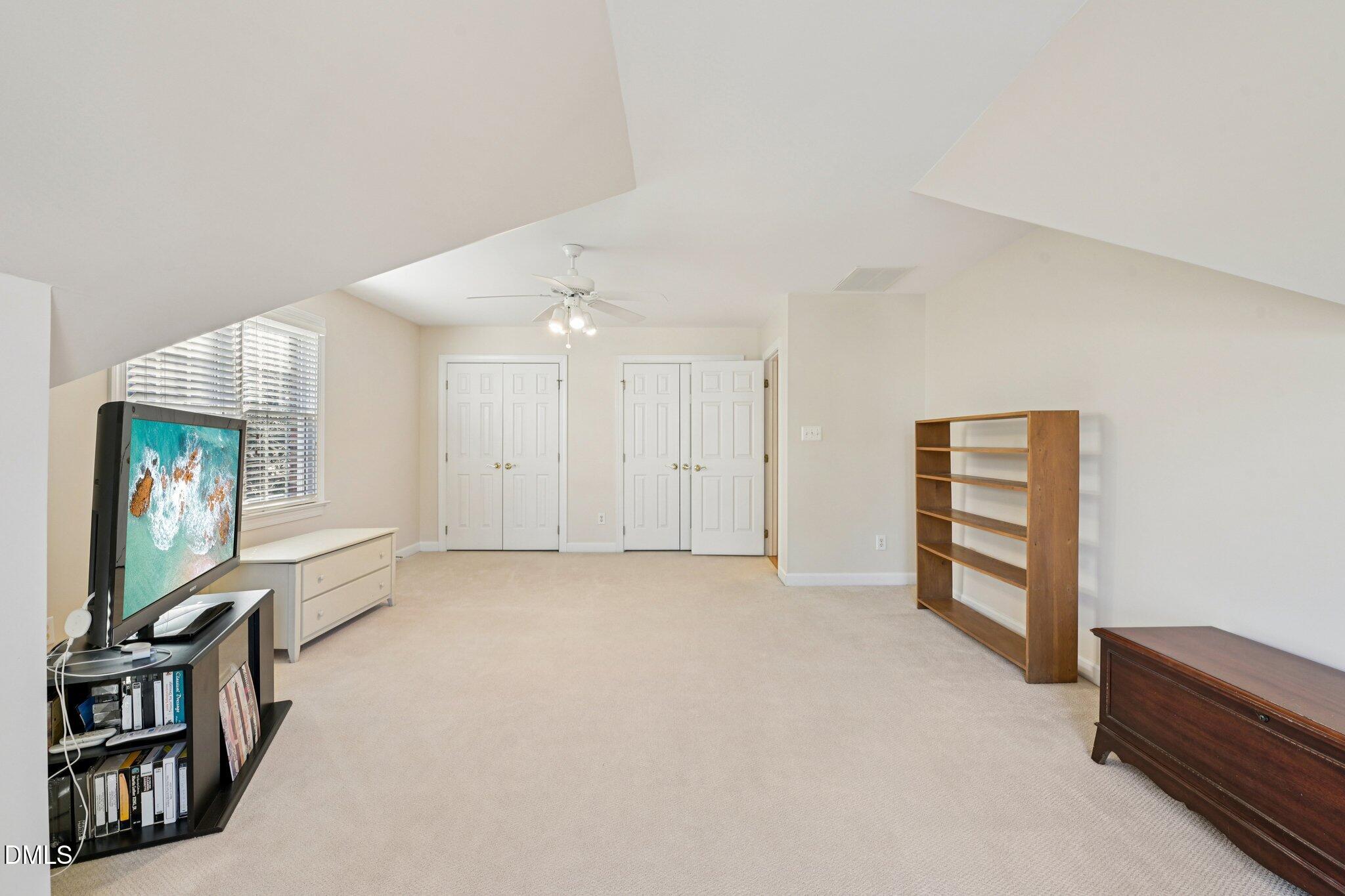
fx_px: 523
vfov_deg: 81.2
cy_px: 448
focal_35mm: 14
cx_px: 672
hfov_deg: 104.3
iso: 200
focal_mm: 14
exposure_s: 1/15
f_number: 9
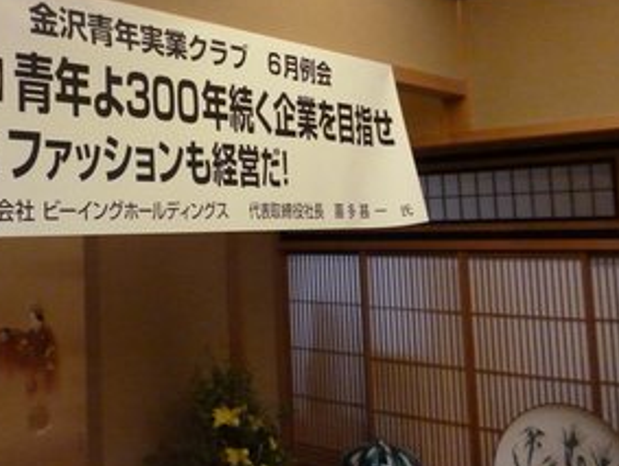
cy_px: 127
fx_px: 788
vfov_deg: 32.4
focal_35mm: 44
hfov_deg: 41.4
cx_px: 139
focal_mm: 5
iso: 800
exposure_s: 1/50
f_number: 3.1
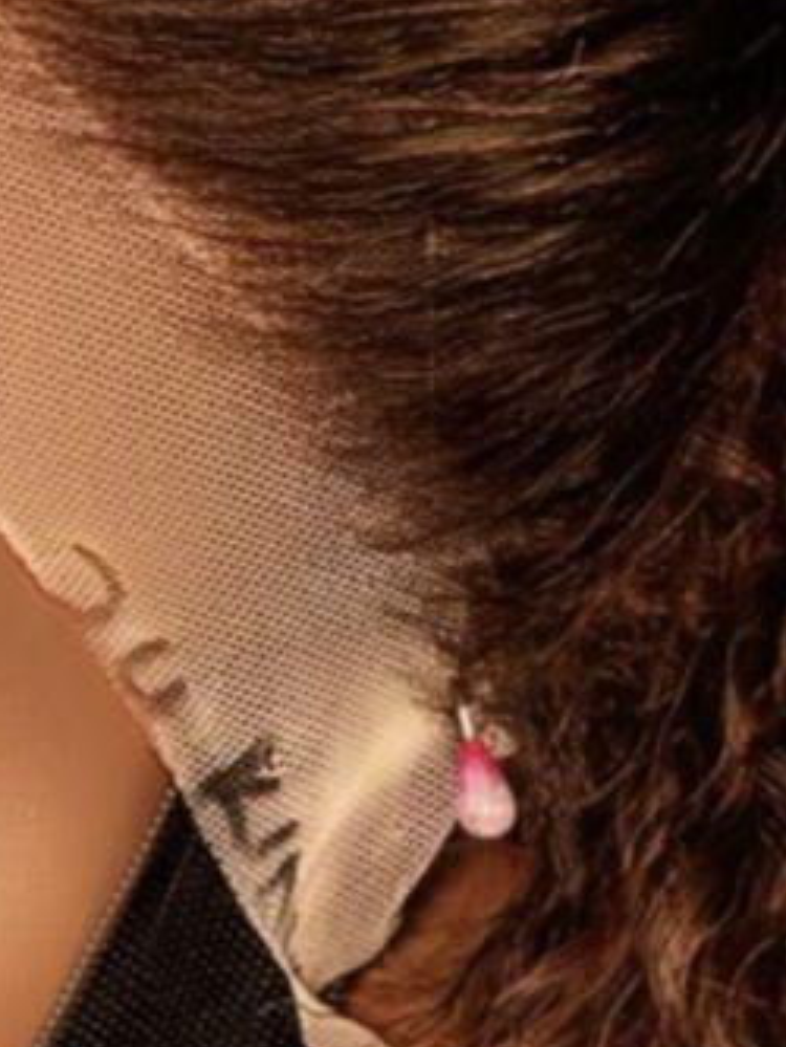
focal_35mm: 200
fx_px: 6051
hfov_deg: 7.4
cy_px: 1773
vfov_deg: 9.5
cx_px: 434
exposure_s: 1/121
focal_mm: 5.96
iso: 64
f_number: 1.6
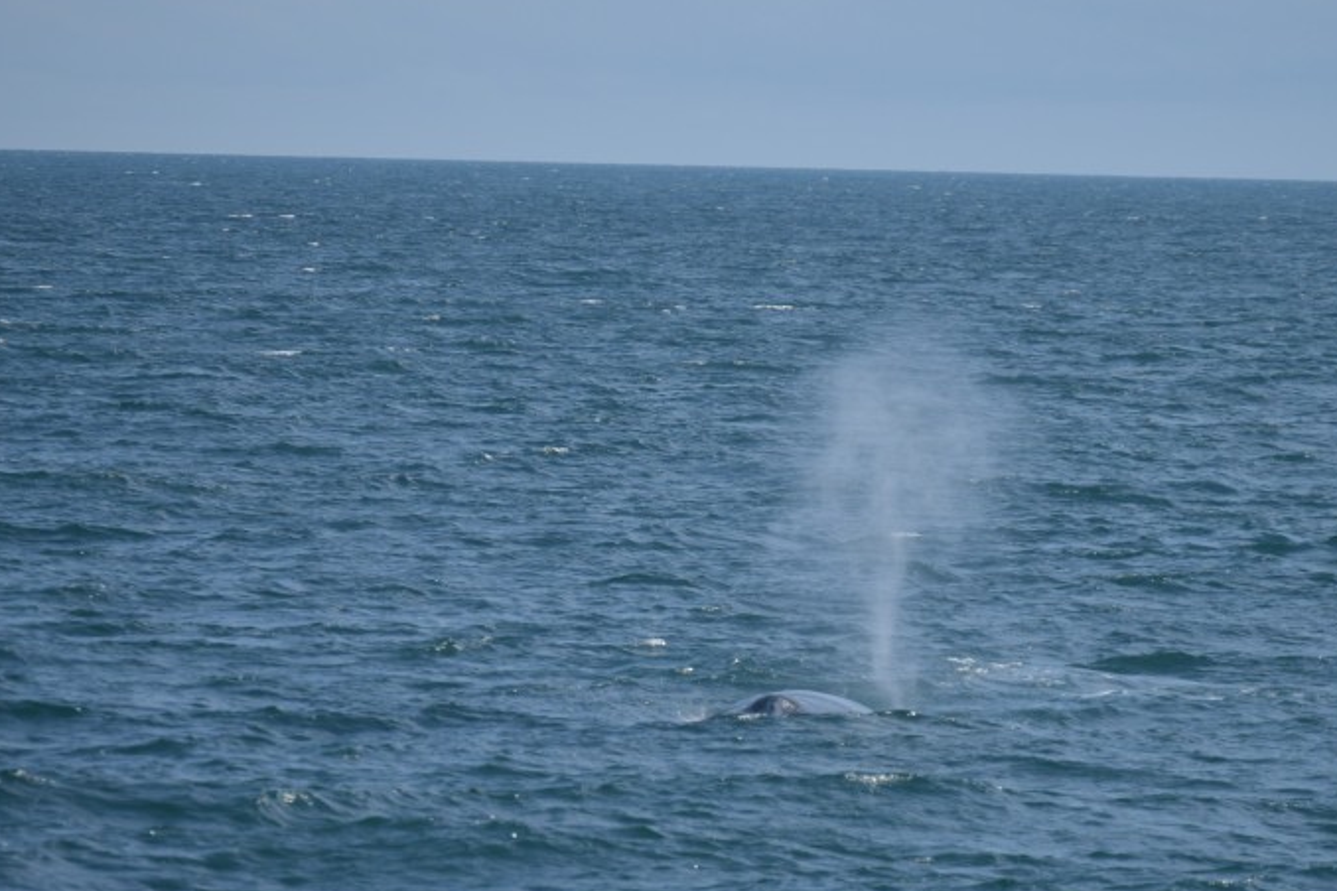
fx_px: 16407
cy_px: 589
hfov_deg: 4.7
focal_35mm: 442
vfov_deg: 3.1
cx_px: 789
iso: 200
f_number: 5.6
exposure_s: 1/1600
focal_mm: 185
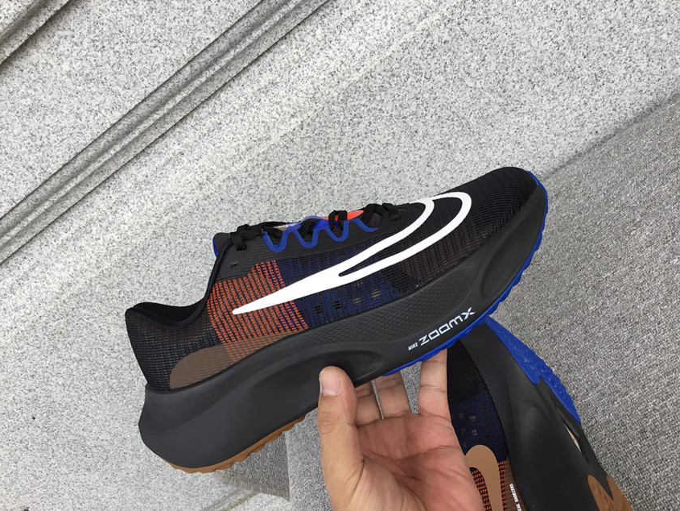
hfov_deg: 55.3
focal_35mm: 33
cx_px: 326
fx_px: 648
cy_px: 266
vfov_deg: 42.9
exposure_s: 1/182
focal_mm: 3.3
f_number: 2.4
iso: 25
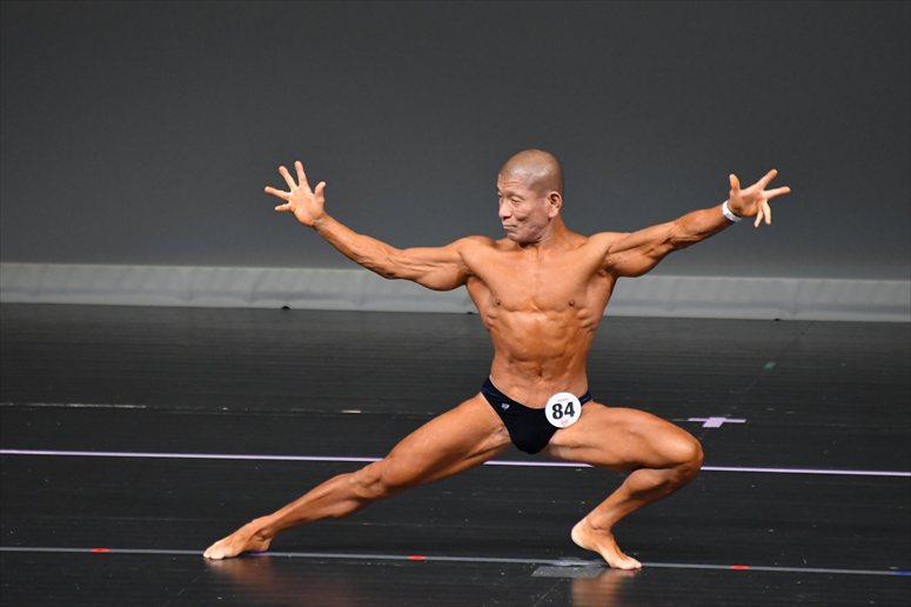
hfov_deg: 4.6
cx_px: 456
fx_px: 11382
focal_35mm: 450
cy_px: 304
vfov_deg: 3.1
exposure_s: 1/400
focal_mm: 300
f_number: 5.6
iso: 4000
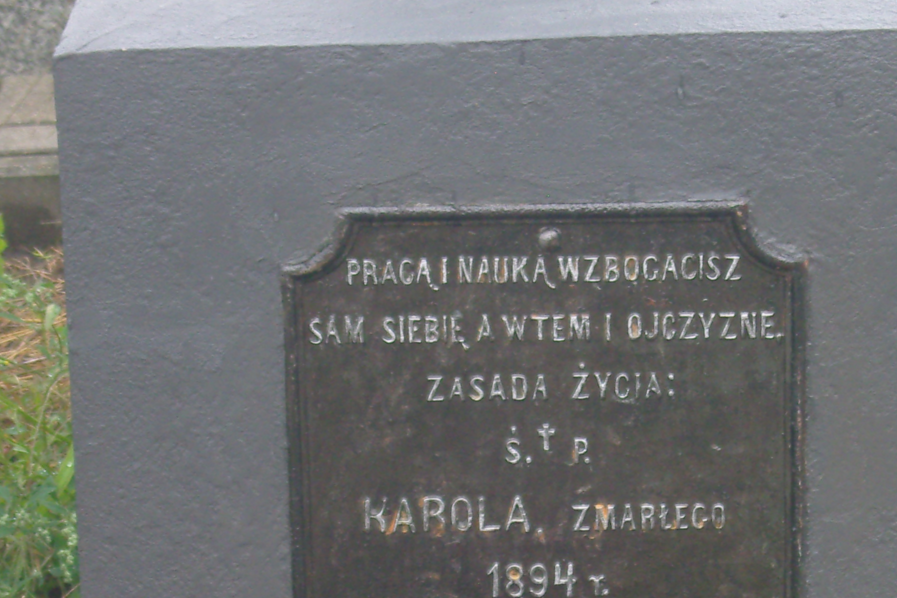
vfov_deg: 7.1
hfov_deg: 10.7
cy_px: 532
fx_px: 4809
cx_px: 544
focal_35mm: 193
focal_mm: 21.9
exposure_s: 1/25
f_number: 5.2
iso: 200
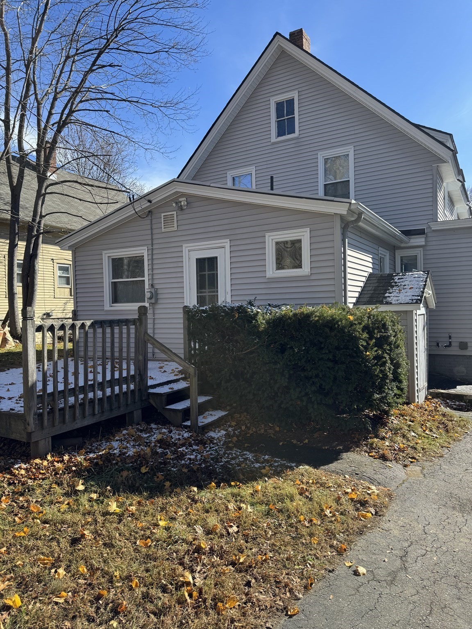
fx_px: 436
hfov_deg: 56.8
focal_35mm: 24
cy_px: 314
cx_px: 236
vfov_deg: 71.6
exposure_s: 1/1980
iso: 80
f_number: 1.78
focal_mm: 6.76
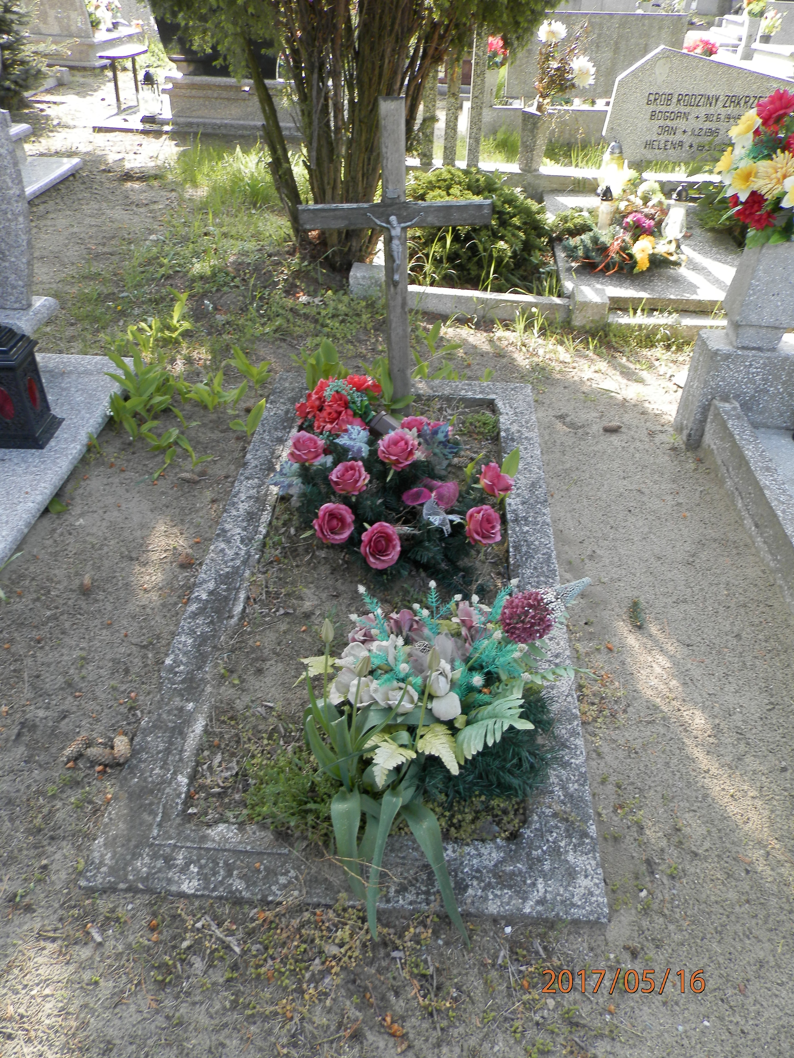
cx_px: 397
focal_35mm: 25
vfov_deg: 69.4
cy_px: 529
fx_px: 765
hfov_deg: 54.9
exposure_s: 1/100
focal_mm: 4.5
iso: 80
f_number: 3.1
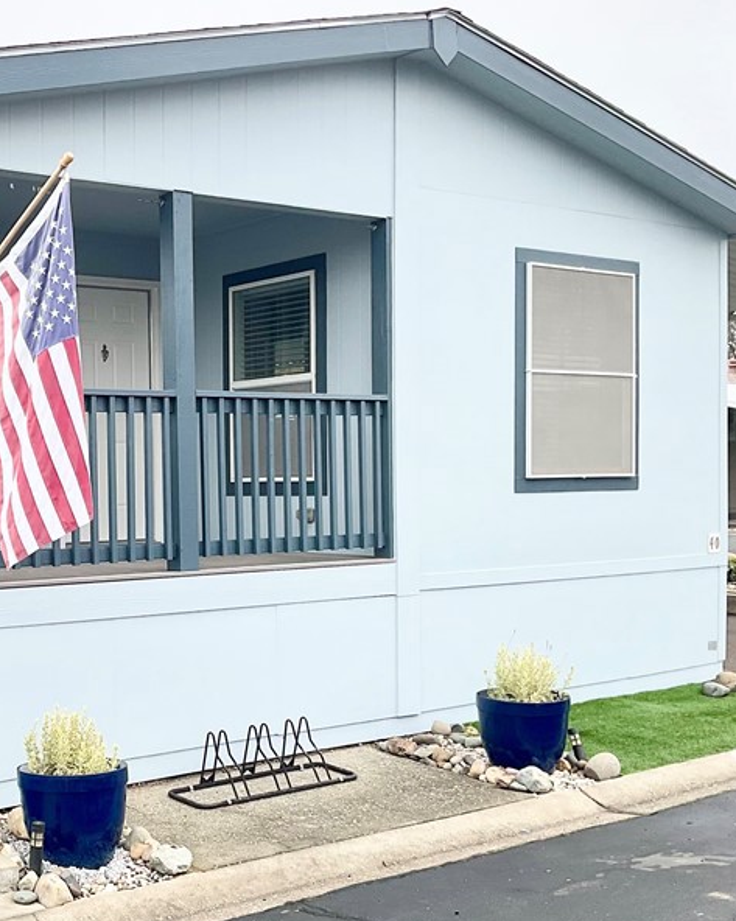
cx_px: 73
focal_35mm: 49
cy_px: 543
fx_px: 1335
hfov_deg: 29.5
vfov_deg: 37.9
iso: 16
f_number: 1.8
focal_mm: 3
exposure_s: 1/335
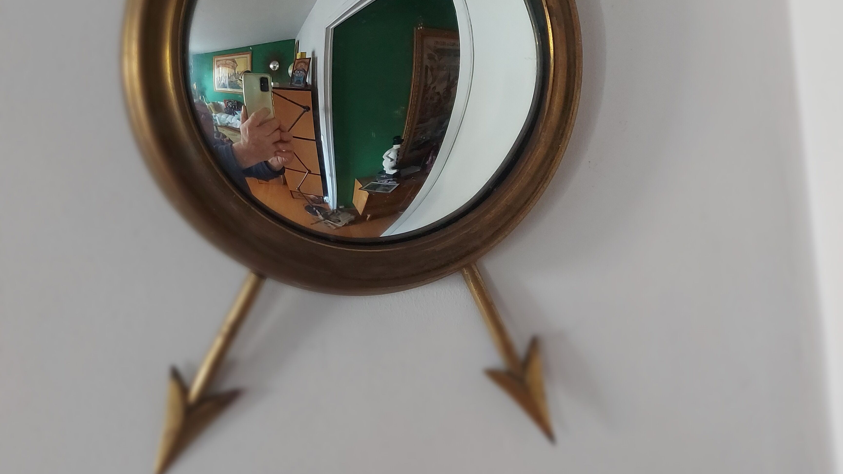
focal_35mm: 35
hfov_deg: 56.6
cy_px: 38
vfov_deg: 31.9
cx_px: 423
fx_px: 782
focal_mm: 5.23
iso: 250
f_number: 1.8
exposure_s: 1/30
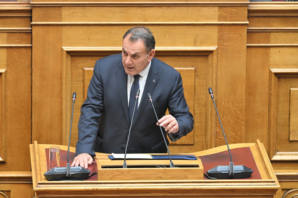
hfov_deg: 6.4
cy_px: 99
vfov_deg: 4.3
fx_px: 2648
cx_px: 149
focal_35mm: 320
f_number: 6
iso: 6400
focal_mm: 320
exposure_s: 1/250
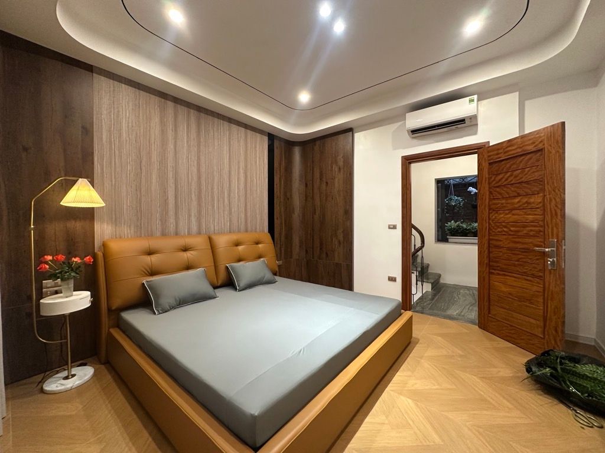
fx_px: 245
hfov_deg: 102.1
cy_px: 226
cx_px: 302
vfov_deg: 85.7
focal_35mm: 14
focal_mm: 2.22
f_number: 2.2
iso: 250
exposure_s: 1/50
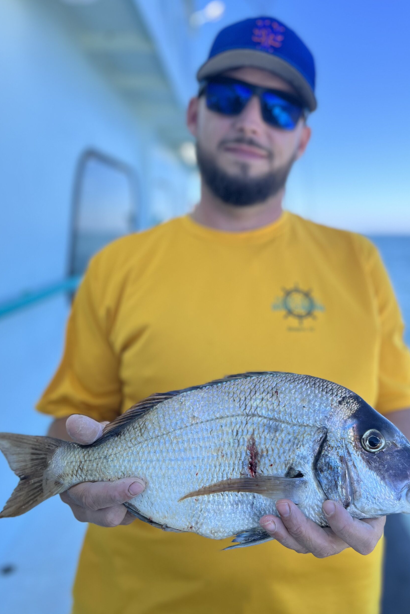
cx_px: 225
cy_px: 310
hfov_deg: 46.3
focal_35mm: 28
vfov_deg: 65.5
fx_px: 478
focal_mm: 5.1
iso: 50
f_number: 1.6
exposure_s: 1/569
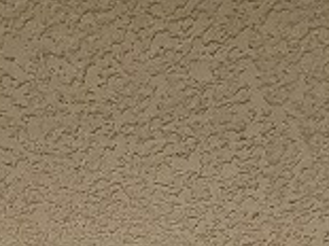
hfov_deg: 22.5
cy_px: 723
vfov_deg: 11.2
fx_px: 817
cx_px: 257
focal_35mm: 86
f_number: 2.2
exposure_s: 1/60
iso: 200
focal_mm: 2.2
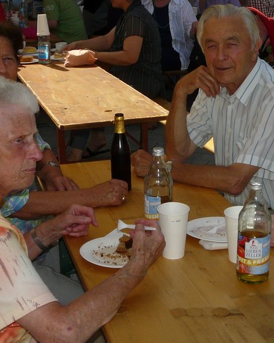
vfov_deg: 28.3
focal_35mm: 67
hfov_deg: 22.7
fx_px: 679
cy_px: 152
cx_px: 185
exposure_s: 1/400
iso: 100
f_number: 5.6
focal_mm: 4.7
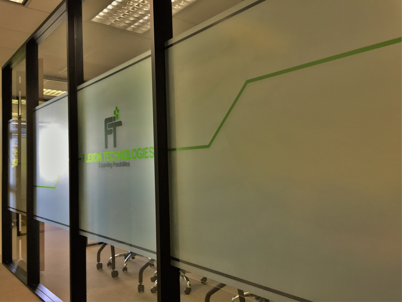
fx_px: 337
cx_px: 201
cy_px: 151
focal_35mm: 29
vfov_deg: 48.2
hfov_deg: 61.7
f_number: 2.2
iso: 64
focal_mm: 4.15
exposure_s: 1/30
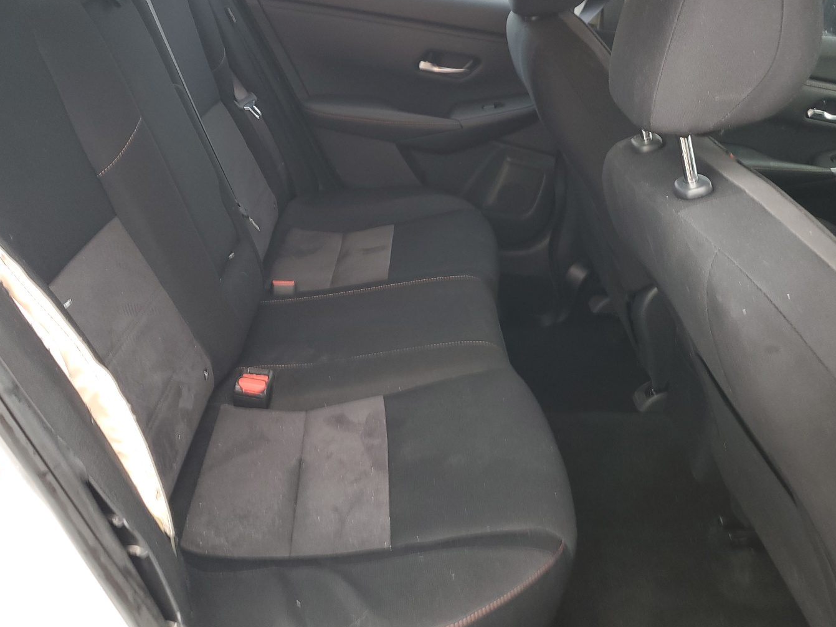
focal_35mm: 31
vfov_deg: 45.2
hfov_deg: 58.3
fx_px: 749
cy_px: 256
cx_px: 394
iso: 59
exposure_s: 1/60.2
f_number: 1.5
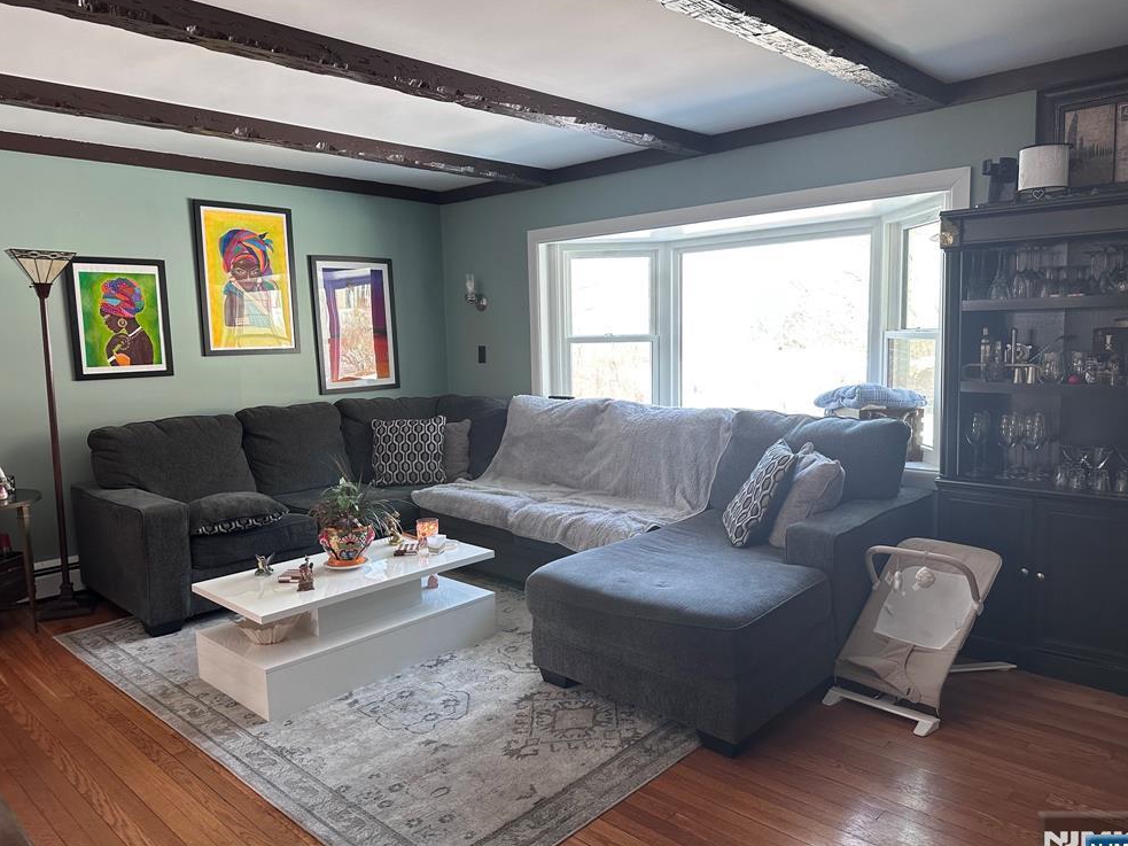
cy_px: 426
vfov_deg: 54.9
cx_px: 567
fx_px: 815
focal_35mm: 25
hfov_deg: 69.4
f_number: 1.78
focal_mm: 6.86
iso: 160
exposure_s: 1/121
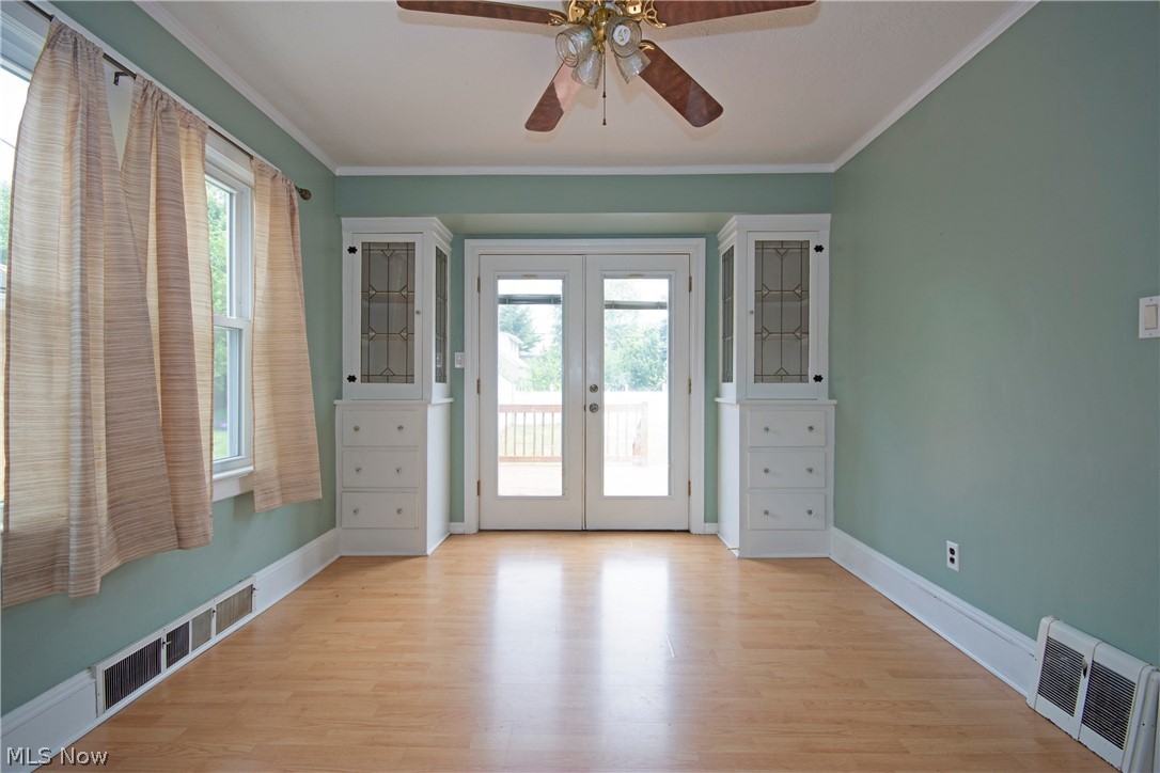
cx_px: 580
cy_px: 386
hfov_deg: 100.4
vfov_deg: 77.3
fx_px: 483
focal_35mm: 15
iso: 400
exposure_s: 1/30
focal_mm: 10
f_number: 8
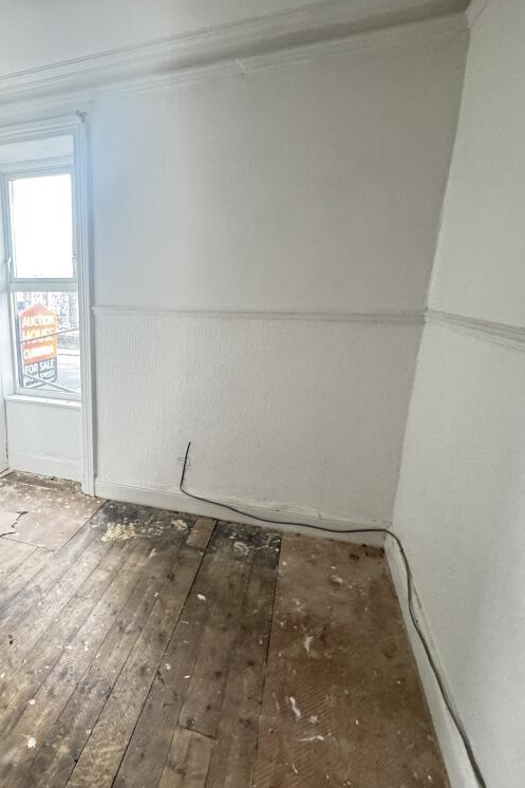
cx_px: 128
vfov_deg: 84.0
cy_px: 396
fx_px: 438
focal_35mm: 20
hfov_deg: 58.5
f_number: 2.2
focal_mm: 2.22
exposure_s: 1/60
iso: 800
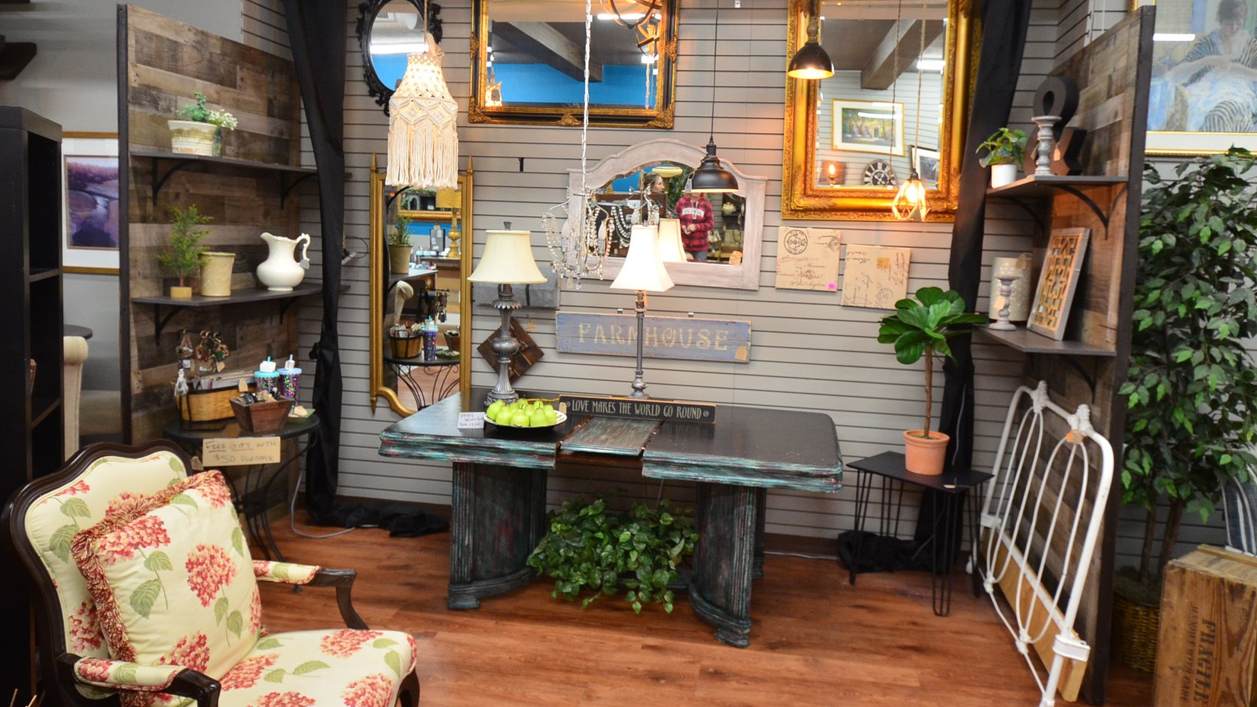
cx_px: 647
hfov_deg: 71.9
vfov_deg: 44.1
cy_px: 276
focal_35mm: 26
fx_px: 867
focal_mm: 16
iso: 1000
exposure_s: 1/50
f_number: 5
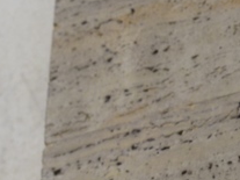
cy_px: 138
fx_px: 3596
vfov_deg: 2.9
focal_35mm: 519
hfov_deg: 3.8
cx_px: -61
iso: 100
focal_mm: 30.1
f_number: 5.4
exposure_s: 1/160
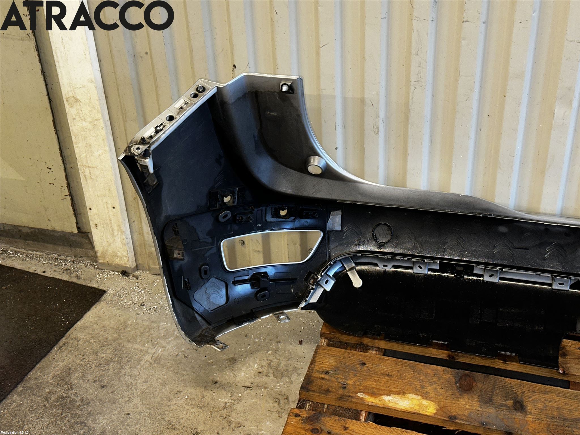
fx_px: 804
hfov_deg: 39.7
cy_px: 218
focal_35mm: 48
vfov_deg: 30.3
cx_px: 290
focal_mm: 6.86
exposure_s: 1/31
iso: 64
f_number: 1.78
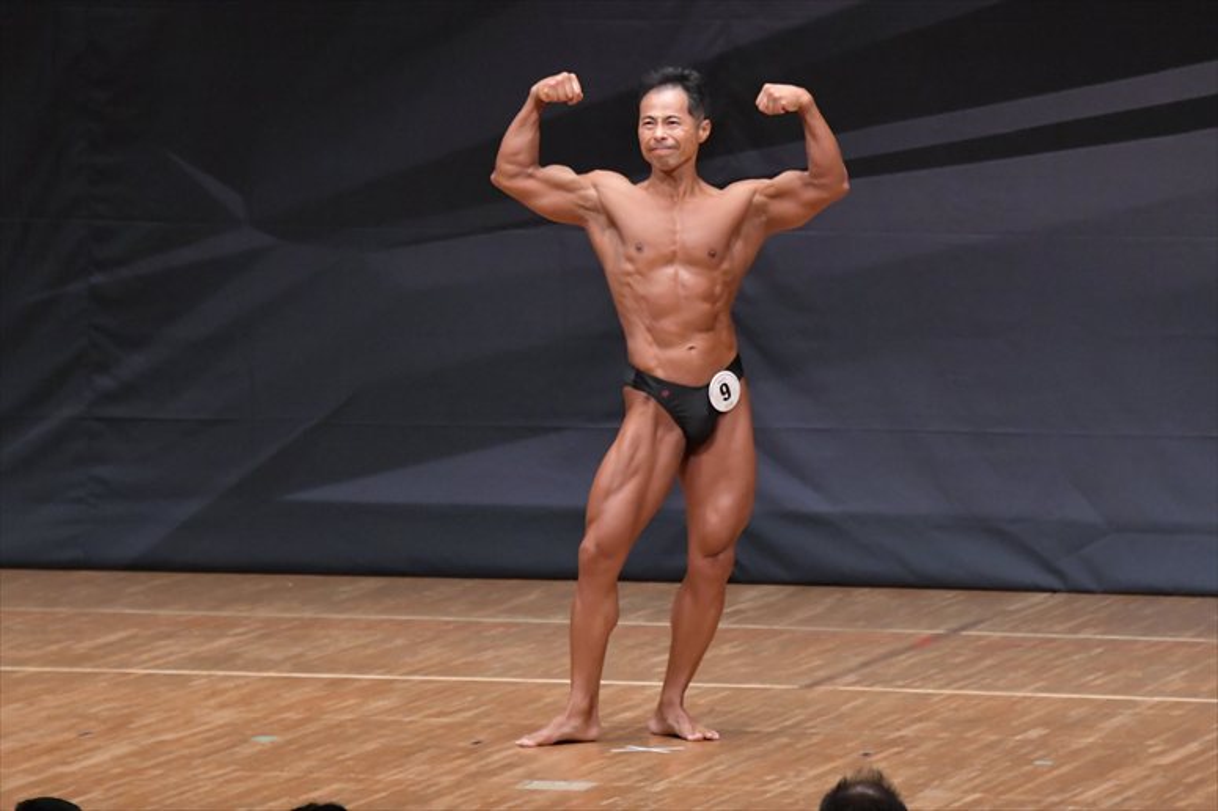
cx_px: 609
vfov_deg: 4.8
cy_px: 406
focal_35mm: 285
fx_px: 9638
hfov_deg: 7.2
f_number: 5.6
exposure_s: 1/400
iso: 6400
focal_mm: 190
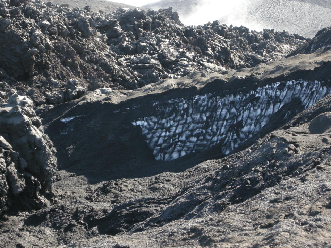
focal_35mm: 132
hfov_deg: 14.9
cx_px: 161
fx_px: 1263
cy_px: 117
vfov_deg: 11.2
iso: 100
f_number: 5.3
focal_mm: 26.3
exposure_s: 1/78.2
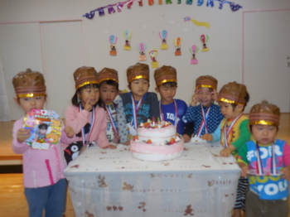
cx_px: 145
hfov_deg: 55.4
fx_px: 276
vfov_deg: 42.9
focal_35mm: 33
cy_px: 108
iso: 200
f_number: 3.7
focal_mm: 5.9
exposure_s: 1/30
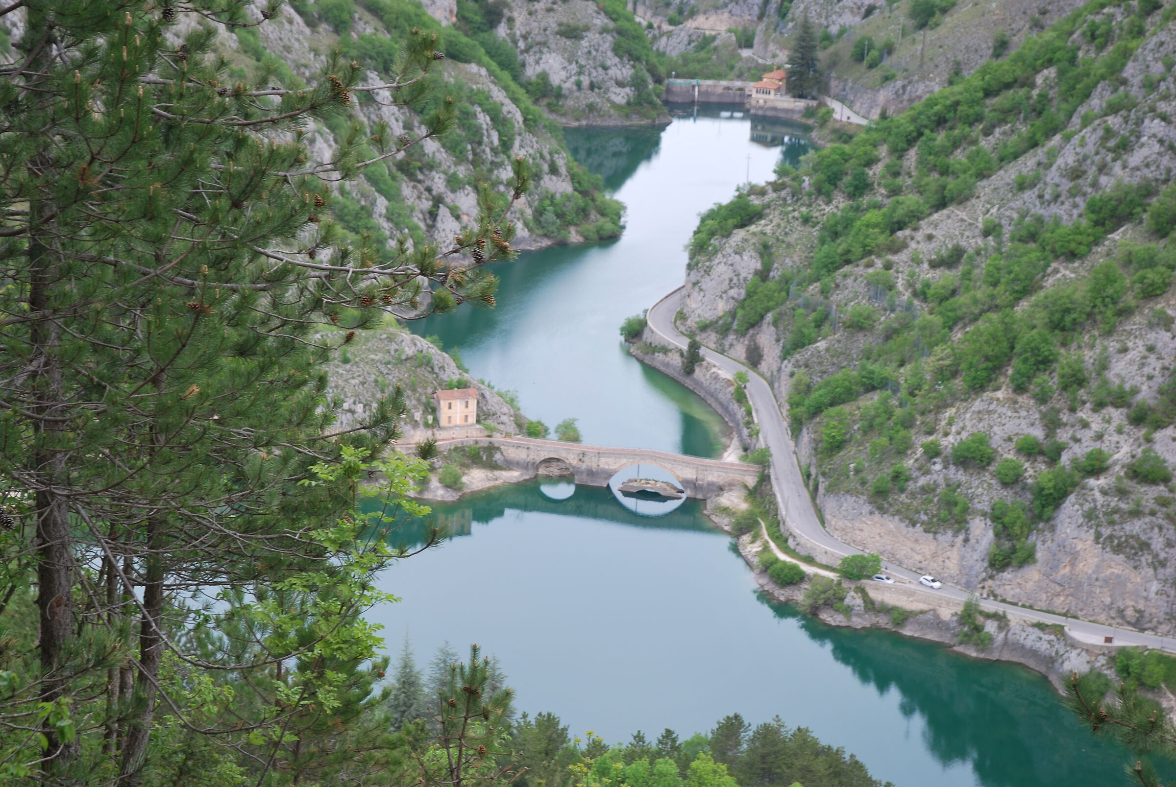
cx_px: 588
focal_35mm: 75
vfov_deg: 18.2
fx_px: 2453
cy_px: 394
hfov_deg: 27.0
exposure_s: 1/125
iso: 110
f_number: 5.6
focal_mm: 50
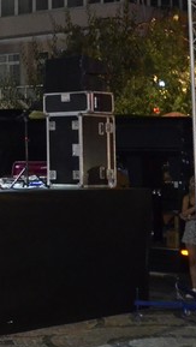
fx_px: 1023
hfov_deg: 10.3
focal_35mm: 111
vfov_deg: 19.0
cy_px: 40
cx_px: -164
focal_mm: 20
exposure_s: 1/60
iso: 2800
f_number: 3.5
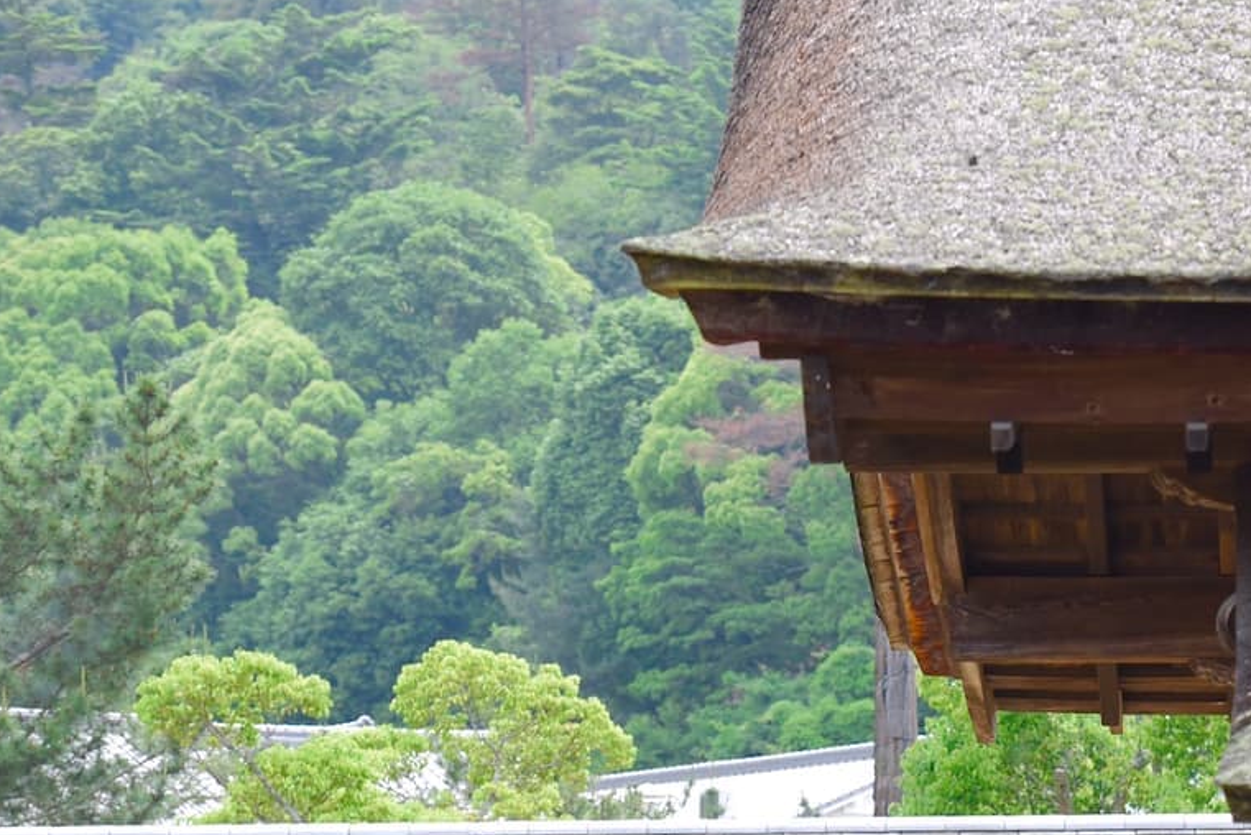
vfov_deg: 7.1
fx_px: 6709
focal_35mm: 193
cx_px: 1100
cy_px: 777
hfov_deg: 10.6
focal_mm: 102
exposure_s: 1/2500
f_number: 5.6
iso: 1000
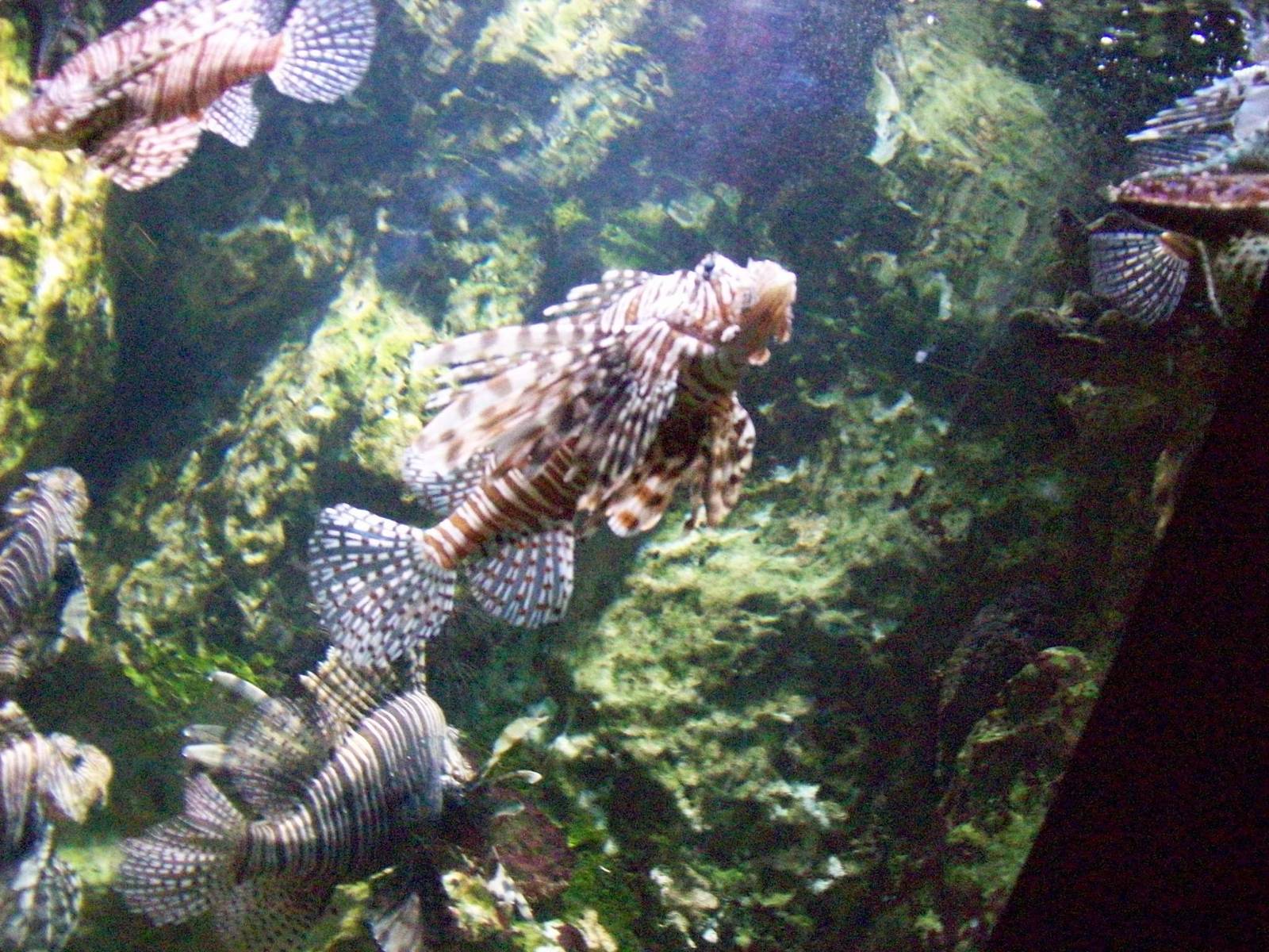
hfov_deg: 51.4
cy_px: 476
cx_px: 634
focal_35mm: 36
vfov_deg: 39.7
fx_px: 1320
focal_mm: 6
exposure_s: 1/76
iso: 800
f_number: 2.7
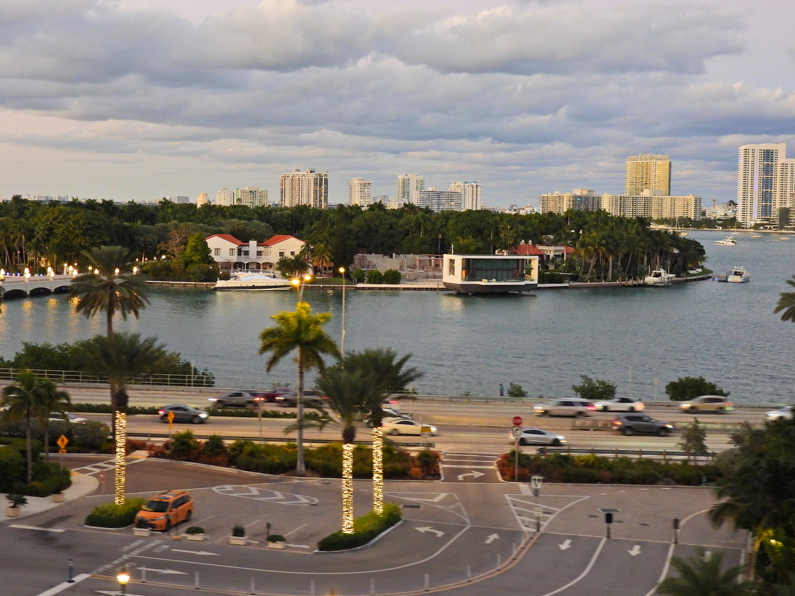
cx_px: 359
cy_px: 271
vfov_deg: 26.5
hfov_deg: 34.9
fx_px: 1263
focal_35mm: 55
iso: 400
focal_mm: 8.9
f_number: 3.5
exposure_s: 1/15
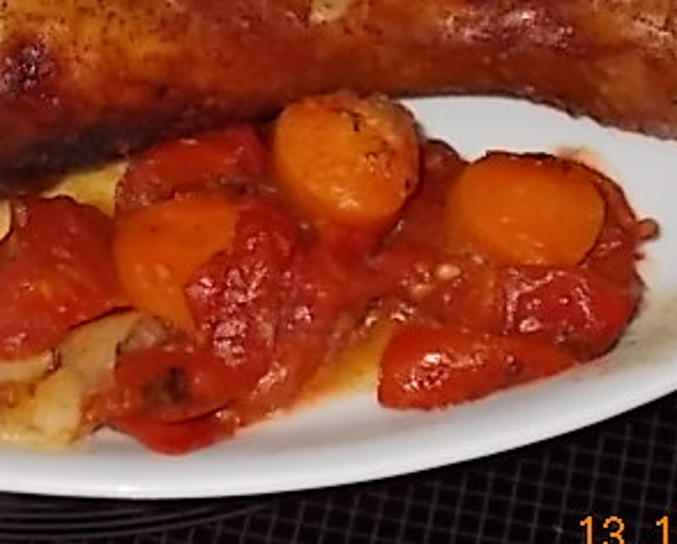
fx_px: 2809
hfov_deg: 13.7
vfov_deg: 11.0
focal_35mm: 140
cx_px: 166
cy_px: 113
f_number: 5.3
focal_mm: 11.8
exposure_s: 1/60
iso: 200
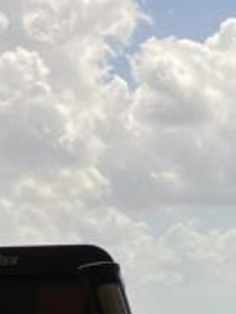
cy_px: 576
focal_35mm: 171
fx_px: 1554
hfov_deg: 8.2
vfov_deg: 10.8
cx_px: 481
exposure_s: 1/823
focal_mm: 3.99
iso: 32
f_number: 1.8
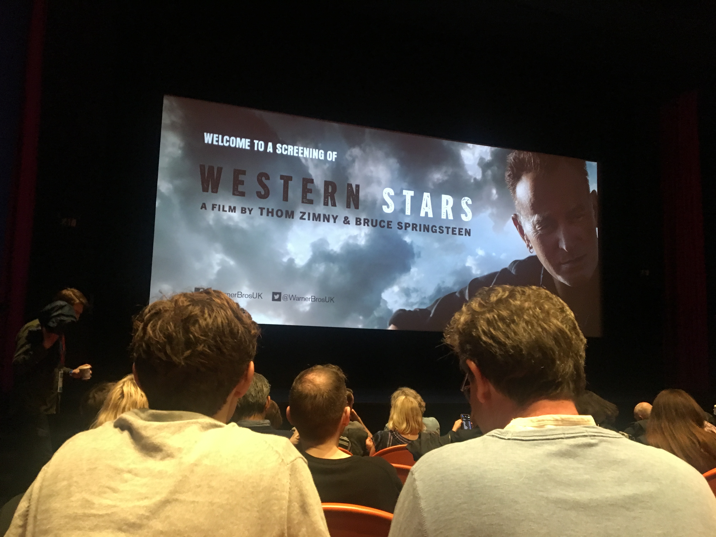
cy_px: 268
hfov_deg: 61.7
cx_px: 358
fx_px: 600
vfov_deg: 48.2
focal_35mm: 29
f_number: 2.2
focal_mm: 4.15
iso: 200
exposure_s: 1/25
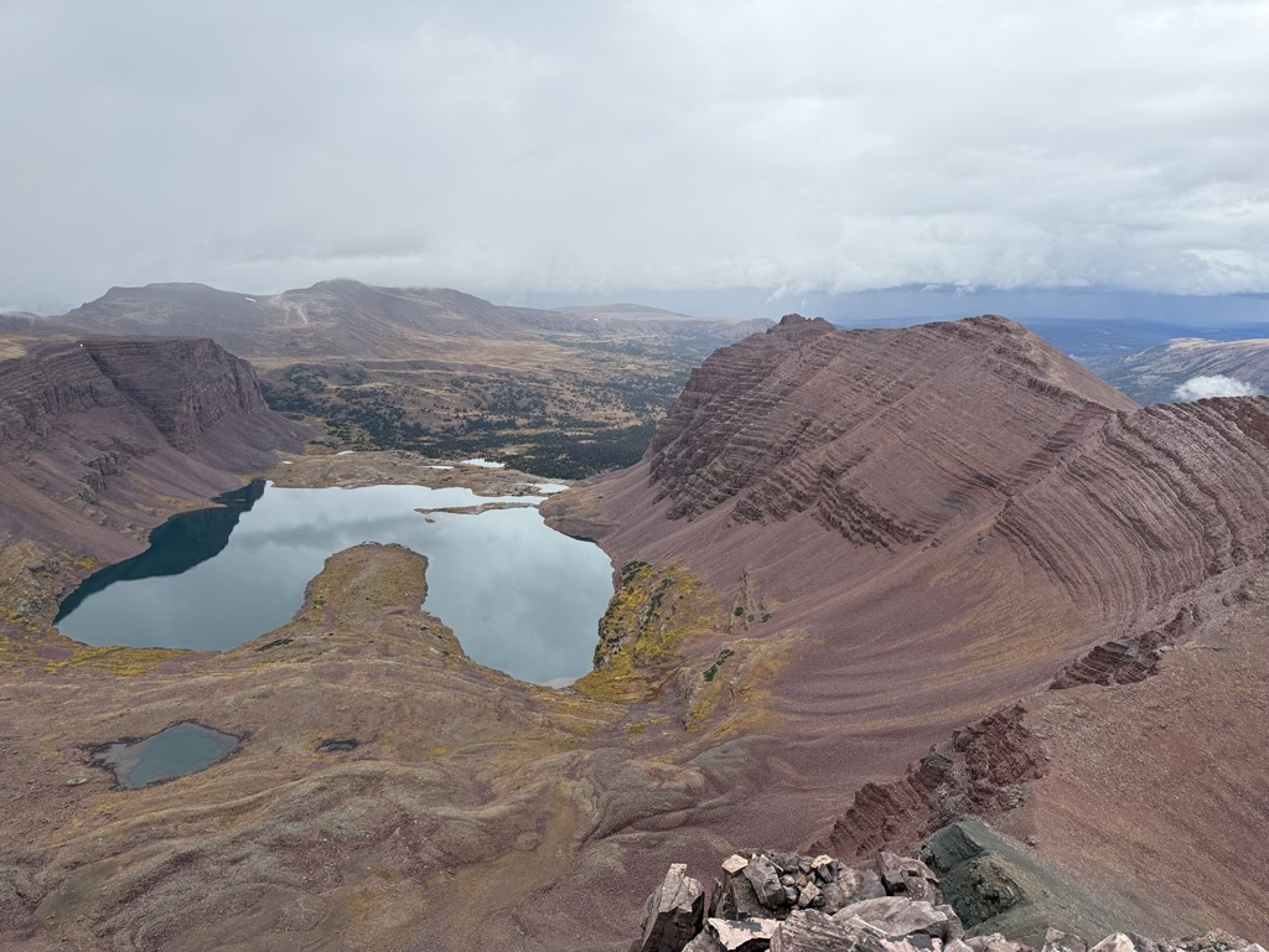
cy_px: 476
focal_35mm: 24
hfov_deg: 71.6
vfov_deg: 56.8
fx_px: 880
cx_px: 634
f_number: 1.78
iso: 80
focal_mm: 6.76
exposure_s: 1/2907
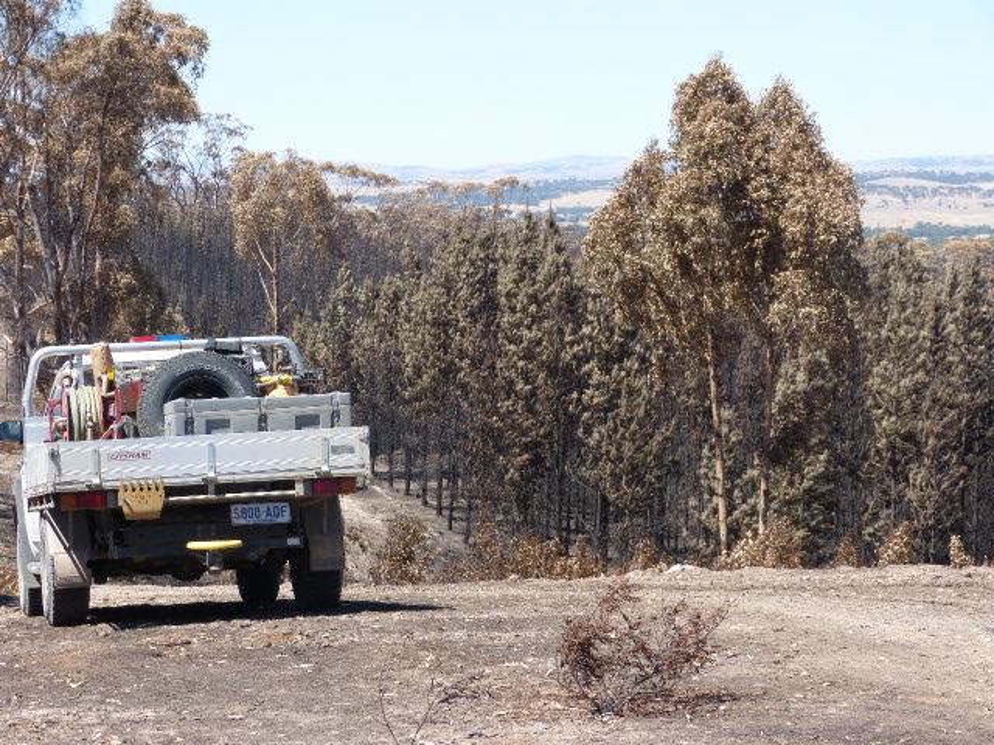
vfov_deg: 13.8
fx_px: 3073
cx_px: 497
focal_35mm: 107
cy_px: 372
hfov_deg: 18.4
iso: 100
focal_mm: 19.3
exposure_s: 1/500
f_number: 4
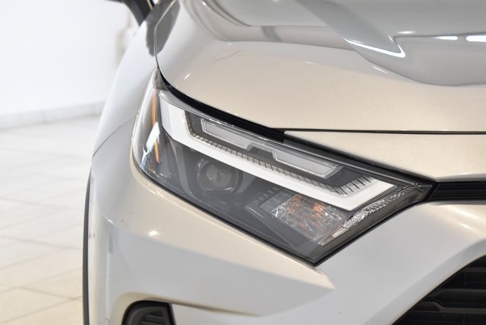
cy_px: 162
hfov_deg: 24.6
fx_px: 1114
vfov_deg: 16.6
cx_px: 243
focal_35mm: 82
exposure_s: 1/100
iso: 900
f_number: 5.6
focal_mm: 55
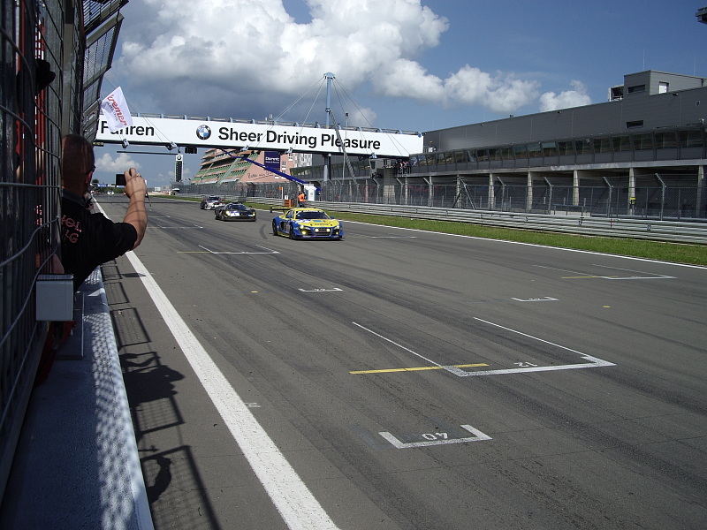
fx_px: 776
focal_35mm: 38
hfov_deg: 49.0
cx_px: 354
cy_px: 265
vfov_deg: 37.7
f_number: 5.6
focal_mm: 7.9
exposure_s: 1/500
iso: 50
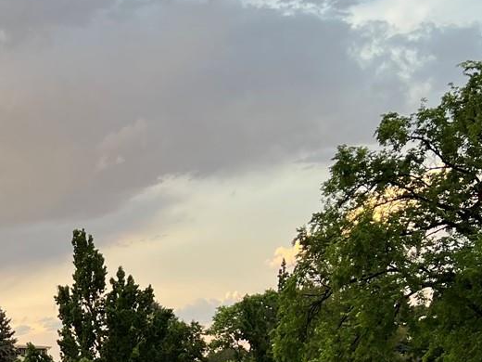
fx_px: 1114
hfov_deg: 23.4
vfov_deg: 17.4
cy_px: 454
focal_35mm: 80
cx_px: -1
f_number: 1.5
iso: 32
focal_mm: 5.7
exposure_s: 1/121
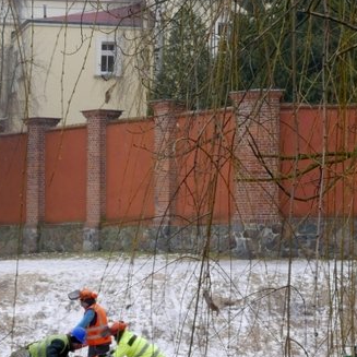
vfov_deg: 11.1
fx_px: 1832
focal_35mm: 157
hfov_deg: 10.9
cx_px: -84
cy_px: 323
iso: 200
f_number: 14
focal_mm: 30.4
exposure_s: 1/15
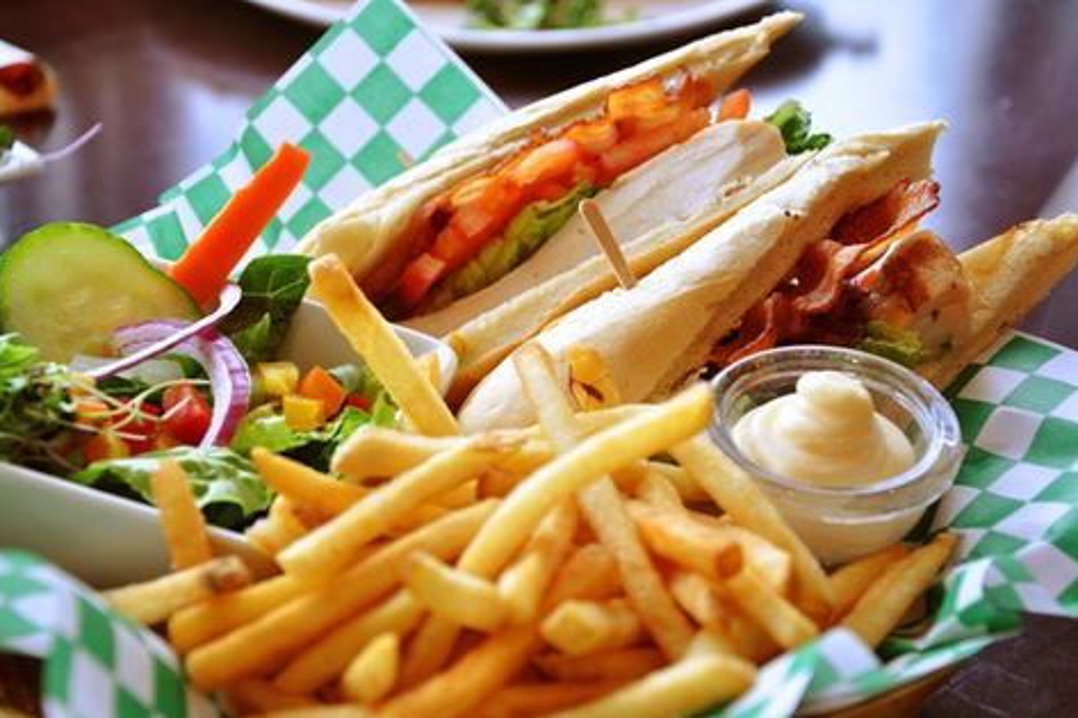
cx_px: 540
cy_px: 361
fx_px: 2275
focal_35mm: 76
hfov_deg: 26.7
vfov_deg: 17.9
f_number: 5.6
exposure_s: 1/13
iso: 200
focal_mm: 50
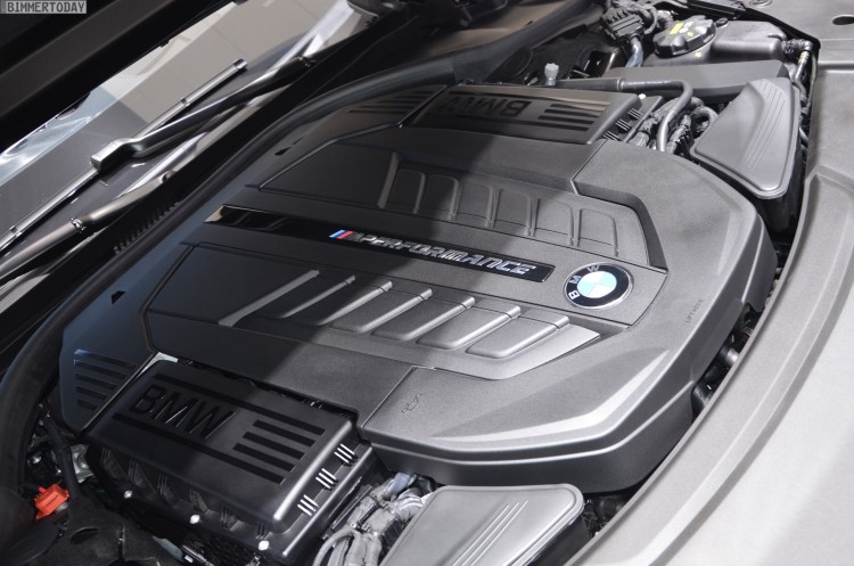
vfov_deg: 31.8
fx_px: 994
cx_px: 427
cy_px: 283
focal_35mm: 42
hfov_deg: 46.5
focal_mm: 28
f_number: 4
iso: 400
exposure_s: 1/80
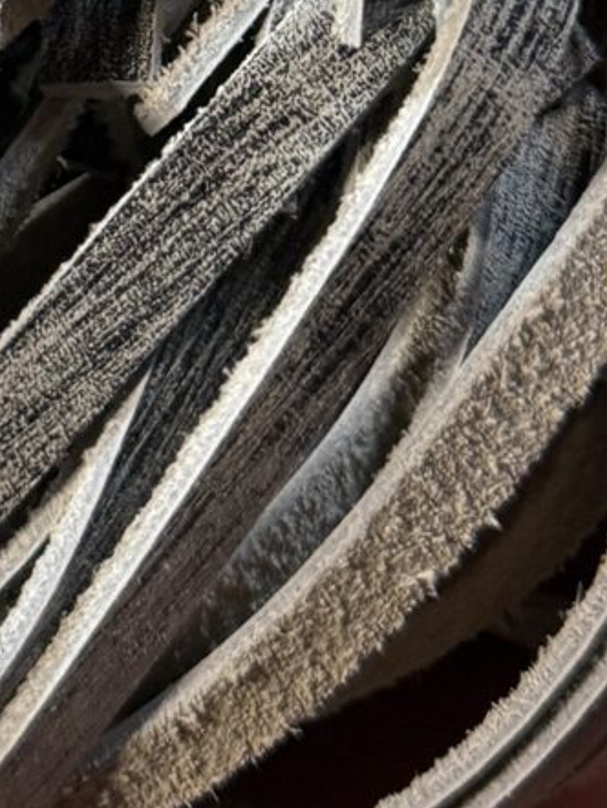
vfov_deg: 13.1
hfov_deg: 10.2
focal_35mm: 139
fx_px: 3247
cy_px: -556
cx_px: -397
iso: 160
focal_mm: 6.76
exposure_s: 1/100
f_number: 1.78
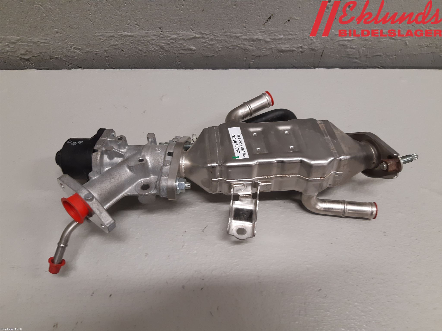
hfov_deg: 67.3
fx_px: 332
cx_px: 221
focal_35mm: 26
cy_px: 166
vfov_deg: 53.1
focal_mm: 3.93
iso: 125
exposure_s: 1/50
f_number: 1.7
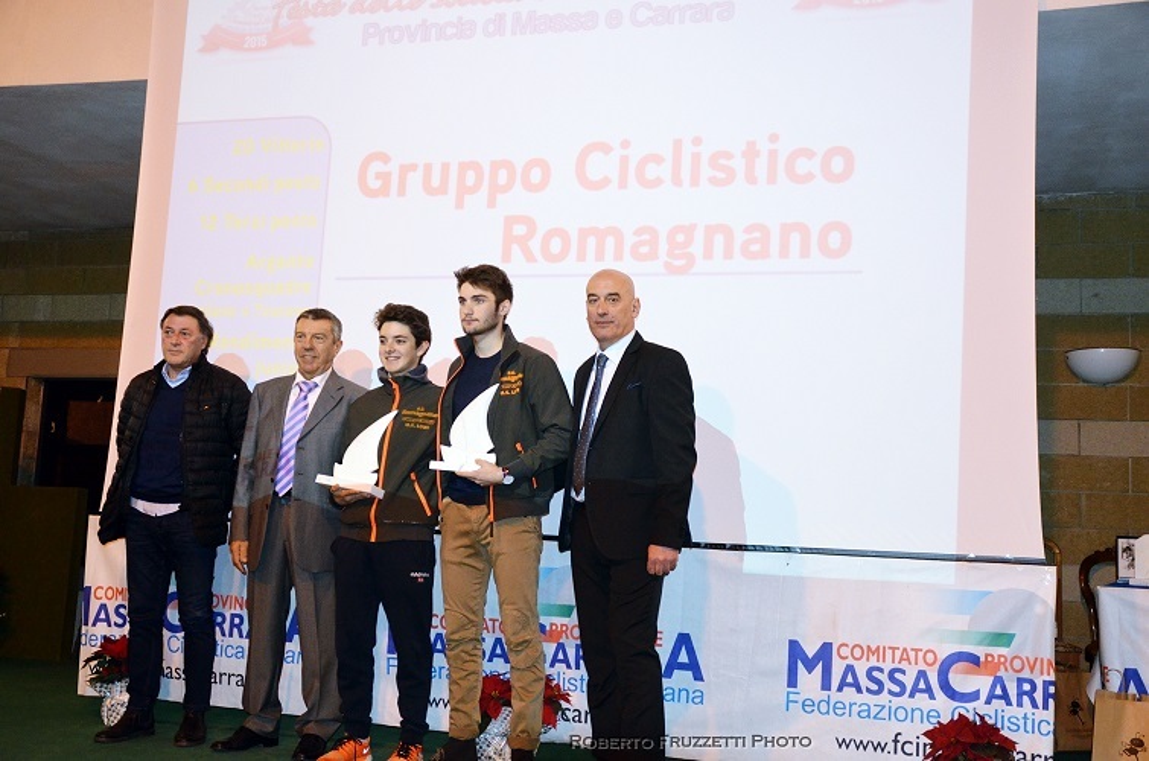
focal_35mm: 38
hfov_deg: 51.4
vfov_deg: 35.3
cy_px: 380
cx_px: 574
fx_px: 1194
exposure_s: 1/60
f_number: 3.8
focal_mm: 25
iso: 2000
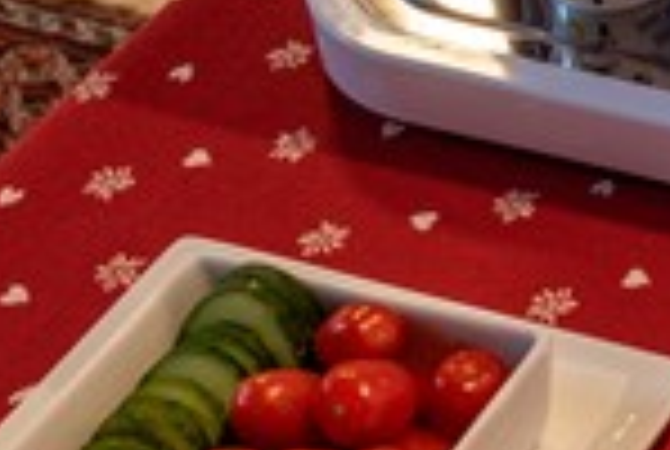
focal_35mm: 137
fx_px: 2555
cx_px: 1520
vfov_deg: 9.8
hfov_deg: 12.3
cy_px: -173
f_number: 8
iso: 250
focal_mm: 20
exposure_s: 1/8
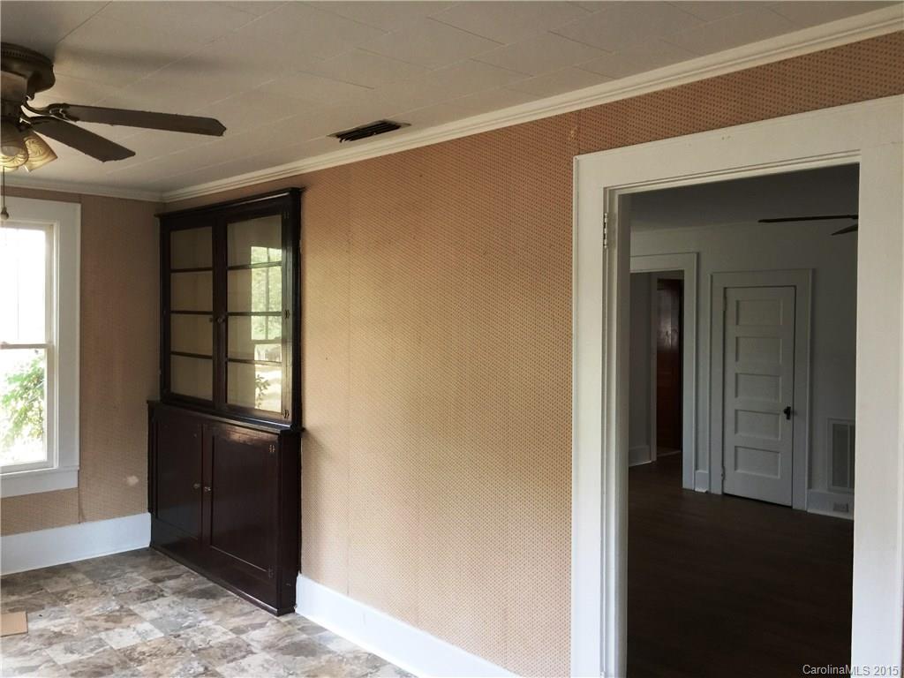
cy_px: 339
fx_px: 757
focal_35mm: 29
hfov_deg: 61.7
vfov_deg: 48.2
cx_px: 452
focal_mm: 4.15
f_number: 2.2
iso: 50
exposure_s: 1/15
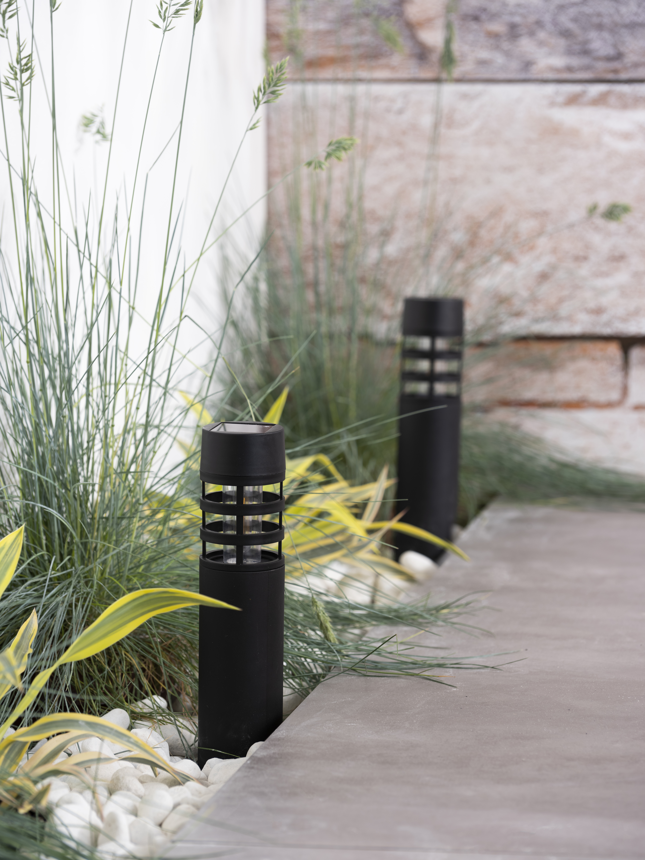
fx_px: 3354
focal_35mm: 135
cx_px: 322
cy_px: 430
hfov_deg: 11.0
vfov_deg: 14.6
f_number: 8
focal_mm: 170.5
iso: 250
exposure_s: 1/100
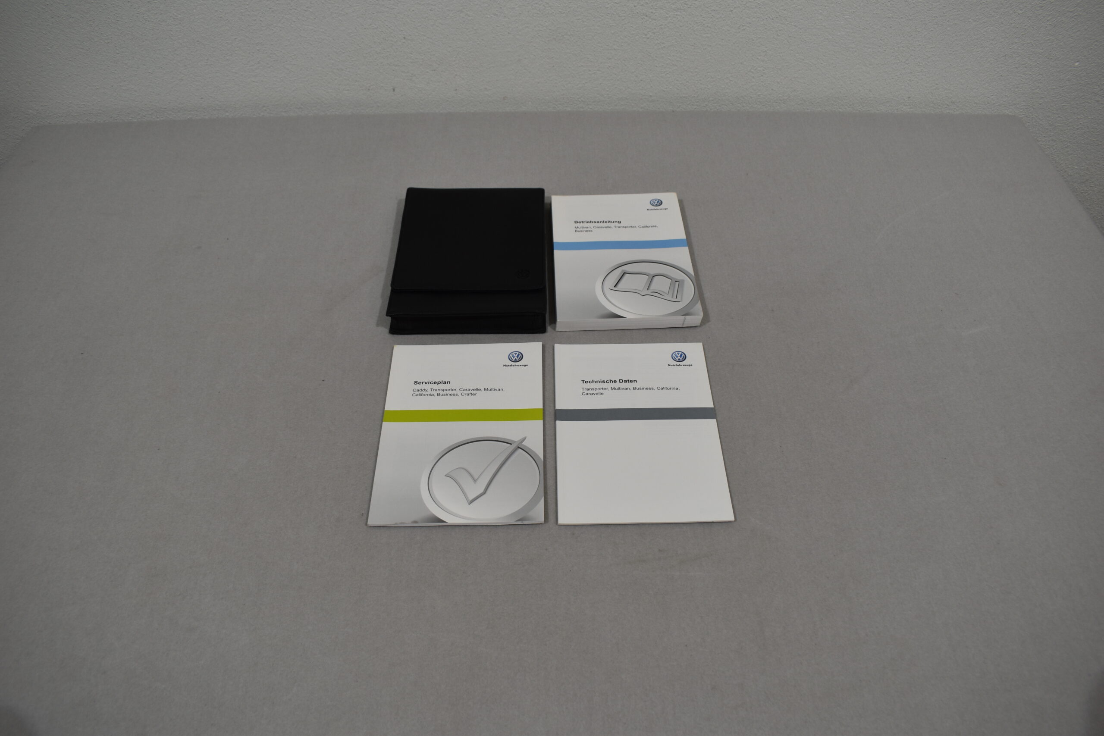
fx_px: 828
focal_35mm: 27
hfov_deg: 67.4
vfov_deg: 47.9
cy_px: 368
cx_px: 552
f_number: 5.6
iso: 280
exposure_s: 1/125
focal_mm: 18
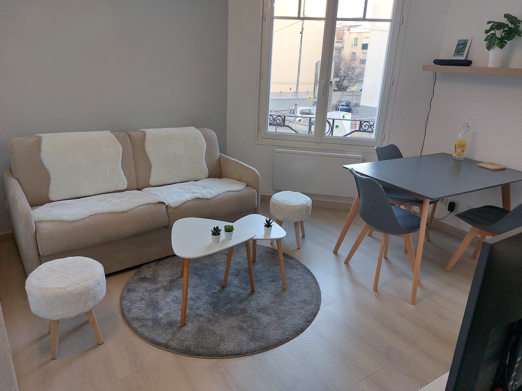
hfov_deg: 71.6
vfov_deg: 56.8
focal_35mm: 24
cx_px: 261
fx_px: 362
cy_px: 196
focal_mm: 5.23
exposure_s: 1/50
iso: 160
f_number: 1.8
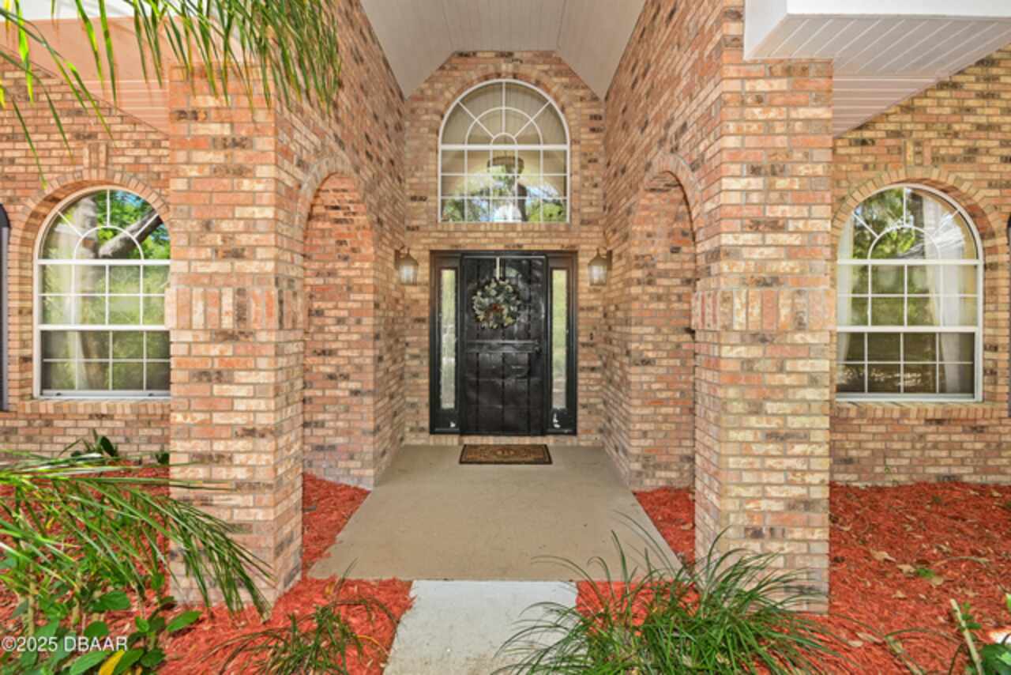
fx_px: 421
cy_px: 338
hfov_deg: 100.4
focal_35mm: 15
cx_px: 506
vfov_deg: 77.4
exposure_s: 1/200
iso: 800
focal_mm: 10
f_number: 8
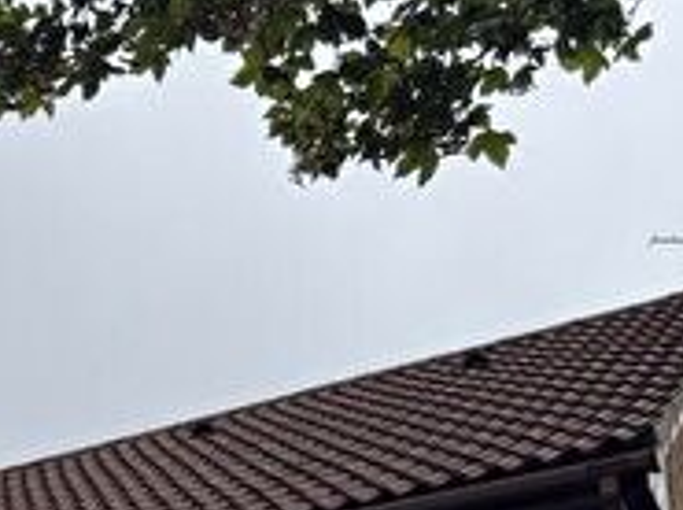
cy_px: 844
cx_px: -192
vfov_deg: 14.6
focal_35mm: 91
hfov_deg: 19.9
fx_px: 1792
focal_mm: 6.76
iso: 80
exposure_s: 1/4975
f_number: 1.78
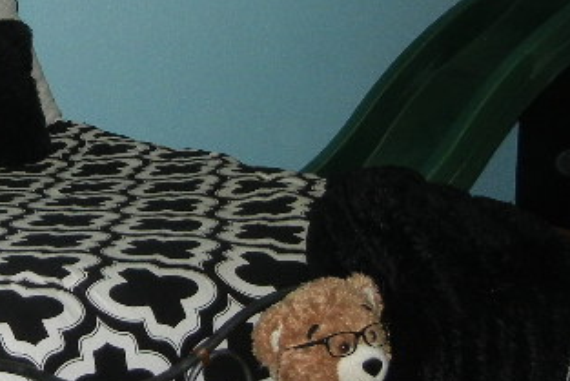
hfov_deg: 19.3
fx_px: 1616
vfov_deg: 13.4
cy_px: 98
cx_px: -24
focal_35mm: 102
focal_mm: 5.4
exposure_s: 1/30
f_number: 3.5
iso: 249
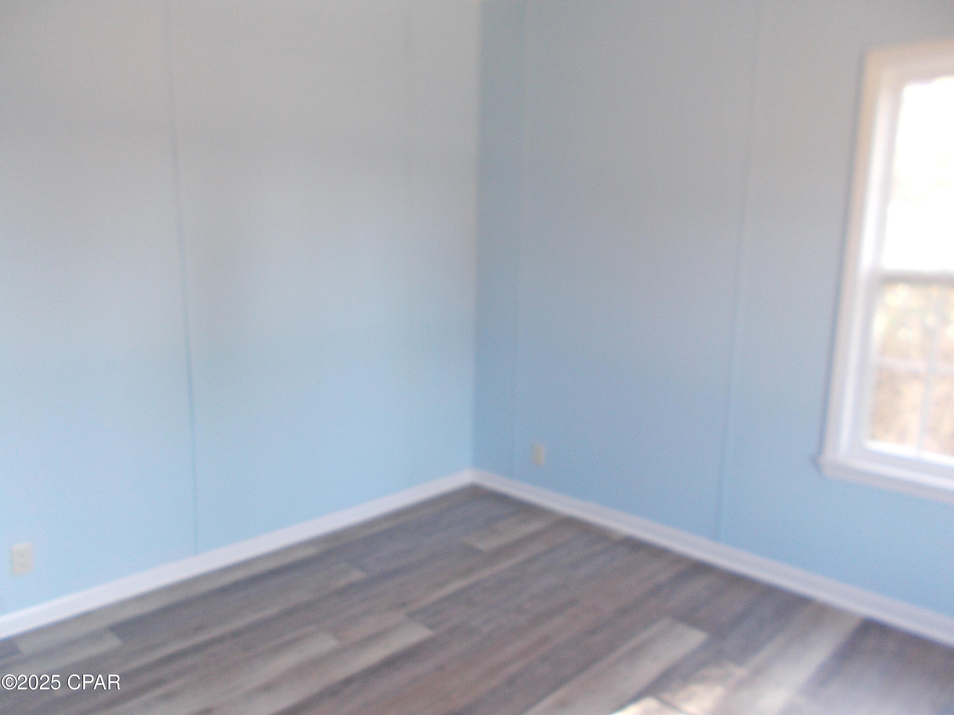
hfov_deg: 67.3
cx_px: 477
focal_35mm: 26
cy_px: 358
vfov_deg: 53.1
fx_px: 717
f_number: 3.2
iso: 160
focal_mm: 4.6
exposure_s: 1/25
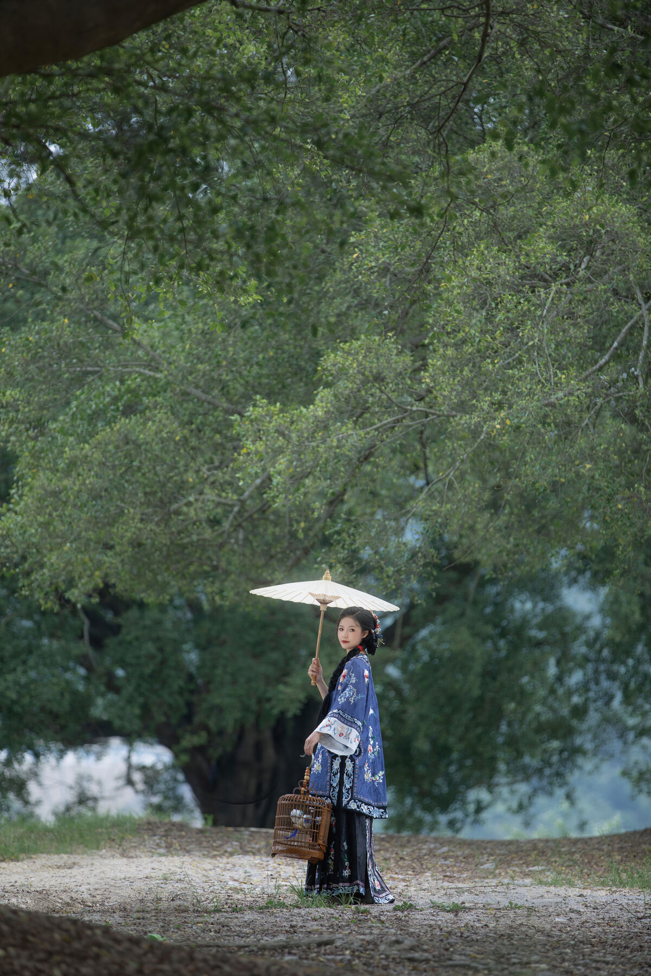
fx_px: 5397
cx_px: 326
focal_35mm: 199
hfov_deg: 6.9
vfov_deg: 10.3
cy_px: 488
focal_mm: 200
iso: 160
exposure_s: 1/500
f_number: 2.8
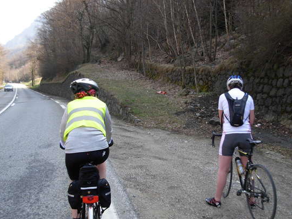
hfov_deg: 44.8
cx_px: 158
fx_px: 354
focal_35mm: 42
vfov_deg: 34.3
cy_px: 116
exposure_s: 1/192
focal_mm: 6.3
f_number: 2.9
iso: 79
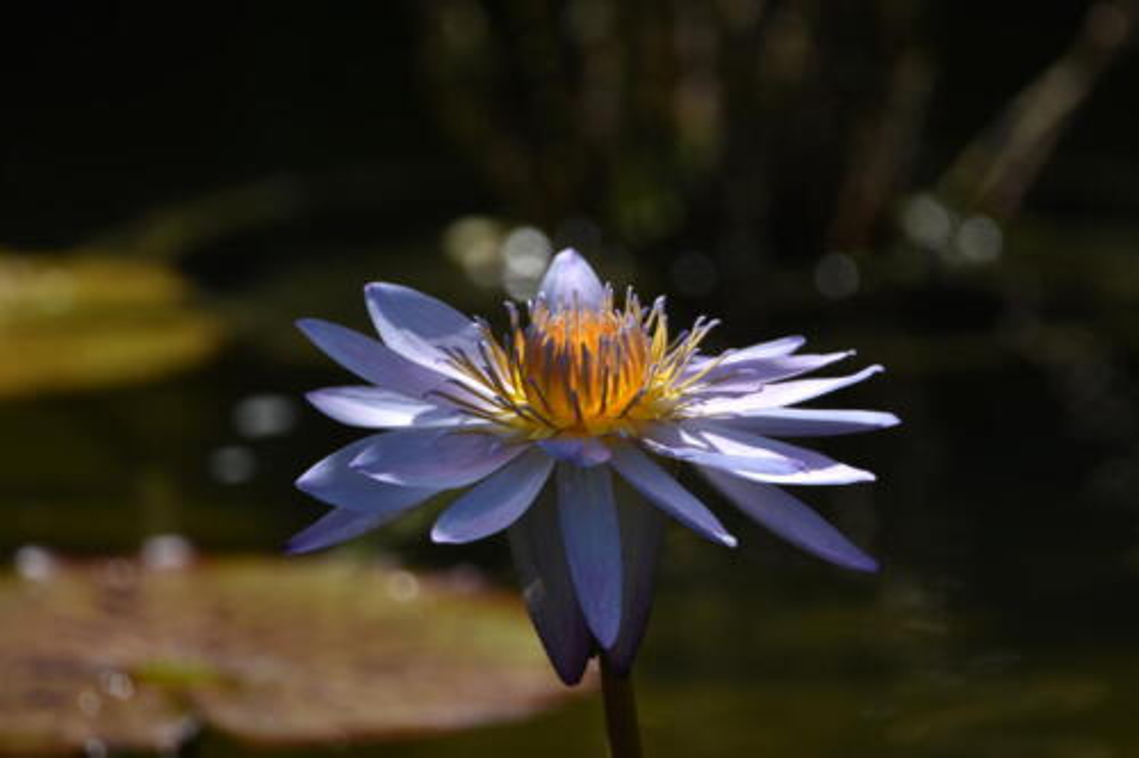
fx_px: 26092
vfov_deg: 1.7
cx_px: 570
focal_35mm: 825
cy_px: 379
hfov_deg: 2.5
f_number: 6.3
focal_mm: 550
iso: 100
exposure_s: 1/500
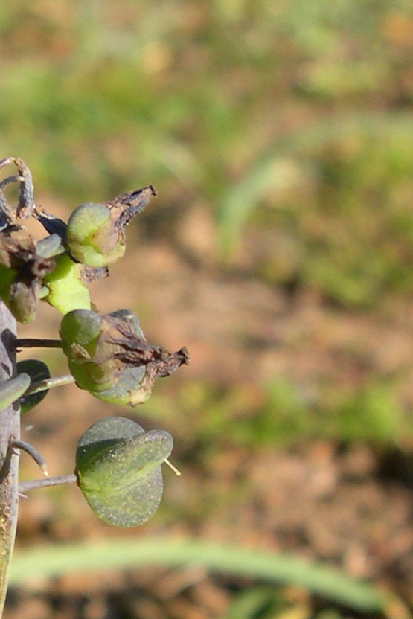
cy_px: 585
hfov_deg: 17.5
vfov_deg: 25.6
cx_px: -13
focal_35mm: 76
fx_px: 1307
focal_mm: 8
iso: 100
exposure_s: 1/106
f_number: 7.6
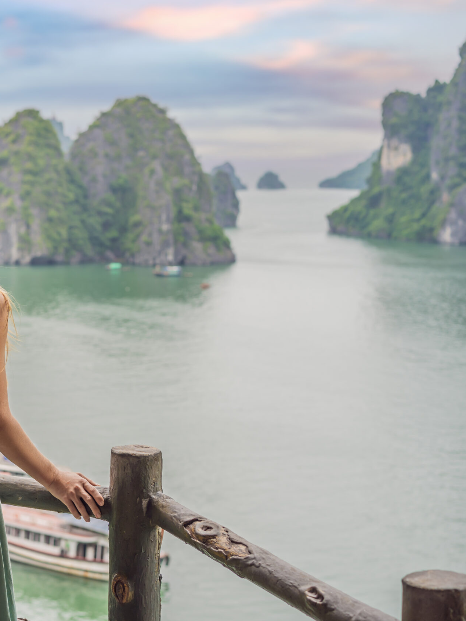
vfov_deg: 24.4
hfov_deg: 18.1
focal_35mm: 80
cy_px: 310
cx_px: 48
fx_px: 1436
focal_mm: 55
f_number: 4
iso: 100
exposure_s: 1/500
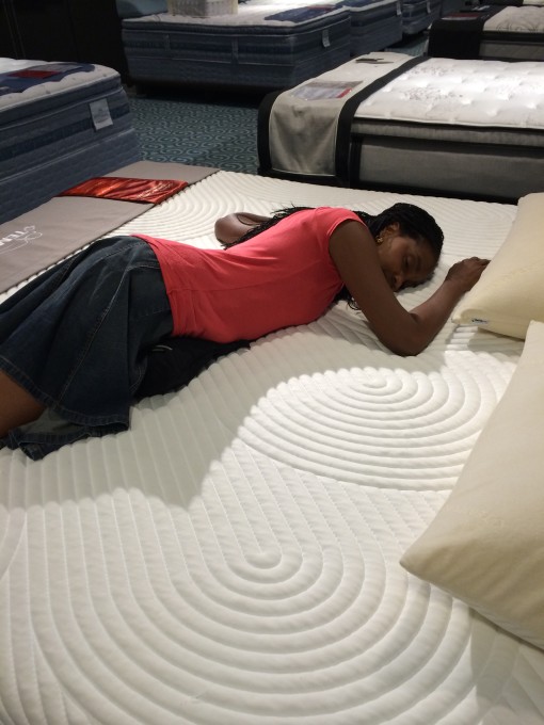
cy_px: 362
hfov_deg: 46.8
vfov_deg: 60.0
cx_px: 272
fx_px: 629
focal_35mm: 30
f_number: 2.2
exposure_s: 1/30
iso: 50
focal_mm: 4.12
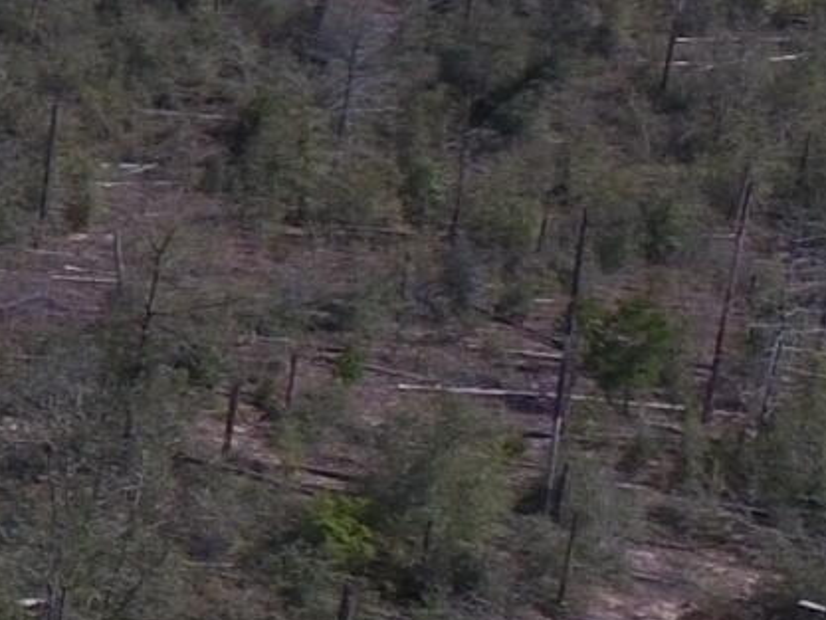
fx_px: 3437
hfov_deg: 10.4
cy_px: 103
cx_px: -1545
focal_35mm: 144
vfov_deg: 10.3
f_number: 2.8
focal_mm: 3.61
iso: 100
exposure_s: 1/1294
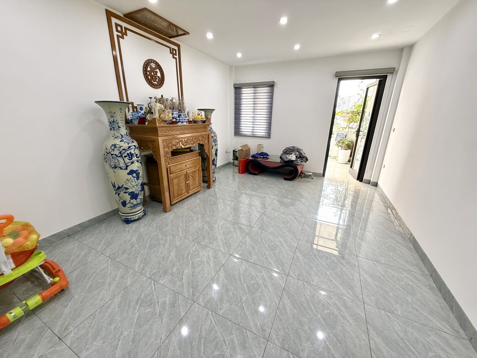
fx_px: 193
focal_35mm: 14
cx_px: 238
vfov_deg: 85.7
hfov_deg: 102.1
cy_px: 179
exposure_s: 1/99
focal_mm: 2.22
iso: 160
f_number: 2.2
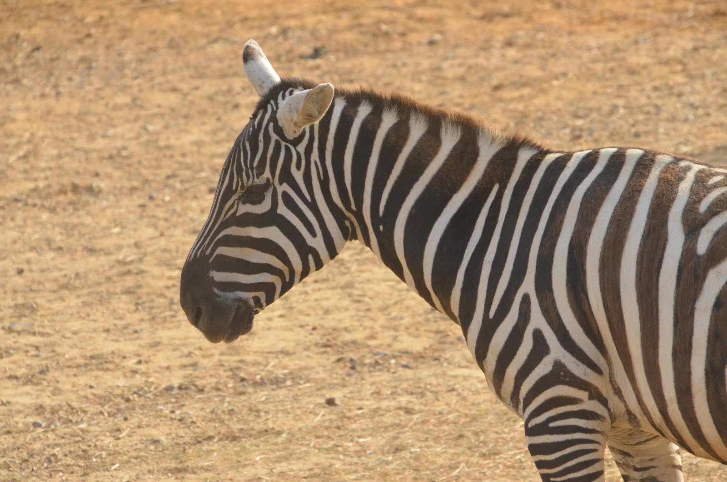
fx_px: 8162
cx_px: 364
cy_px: 241
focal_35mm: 405
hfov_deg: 5.1
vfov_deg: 3.4
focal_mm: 270
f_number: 13
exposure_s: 1/2500
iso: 2500
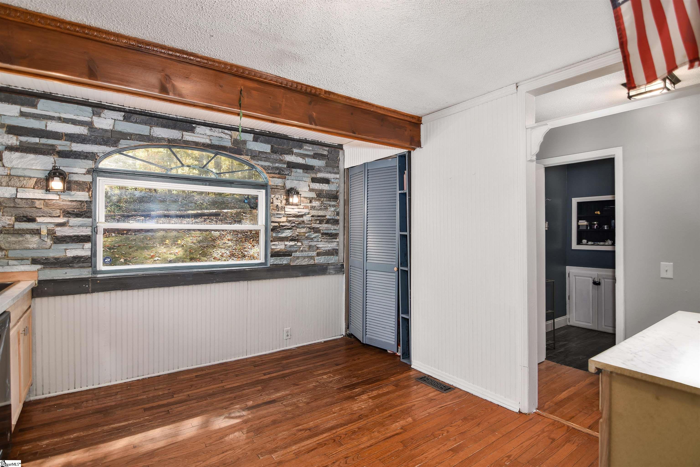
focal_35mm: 16
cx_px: 350
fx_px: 321
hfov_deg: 95.0
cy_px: 234
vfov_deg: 72.1
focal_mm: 11
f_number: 2.8
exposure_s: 1/5
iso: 100
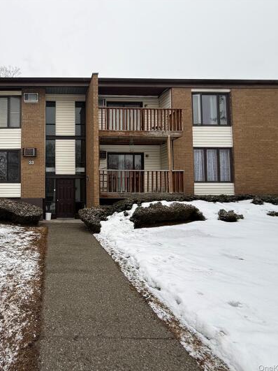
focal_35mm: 19
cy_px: 185
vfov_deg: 84.7
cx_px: 57
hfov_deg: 62.9
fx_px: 204
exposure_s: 1/268
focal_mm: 2.22
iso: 50
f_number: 2.2
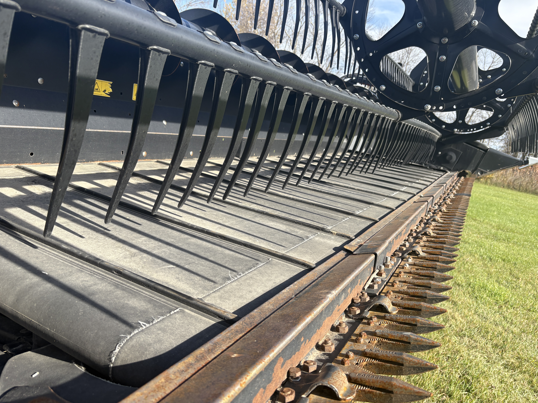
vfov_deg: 53.1
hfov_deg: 67.3
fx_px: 404
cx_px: 269
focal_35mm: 26
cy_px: 202
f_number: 1.6
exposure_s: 1/1048
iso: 50
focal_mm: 5.96
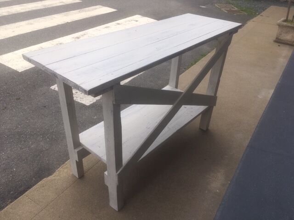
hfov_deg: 61.7
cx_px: 147
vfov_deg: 48.2
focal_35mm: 29
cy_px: 110
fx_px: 246
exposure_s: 1/827
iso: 25
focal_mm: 4.15
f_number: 2.2
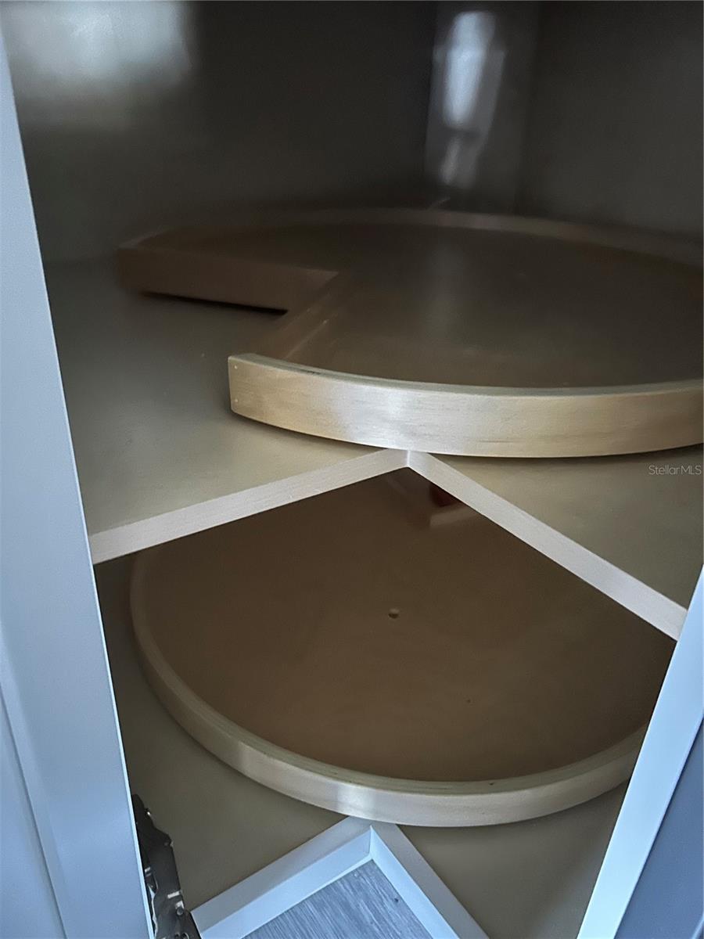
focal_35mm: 26
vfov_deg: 67.3
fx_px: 705
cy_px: 470
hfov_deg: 53.1
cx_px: 352
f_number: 1.5
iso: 1250
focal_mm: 5.7
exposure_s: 1/20
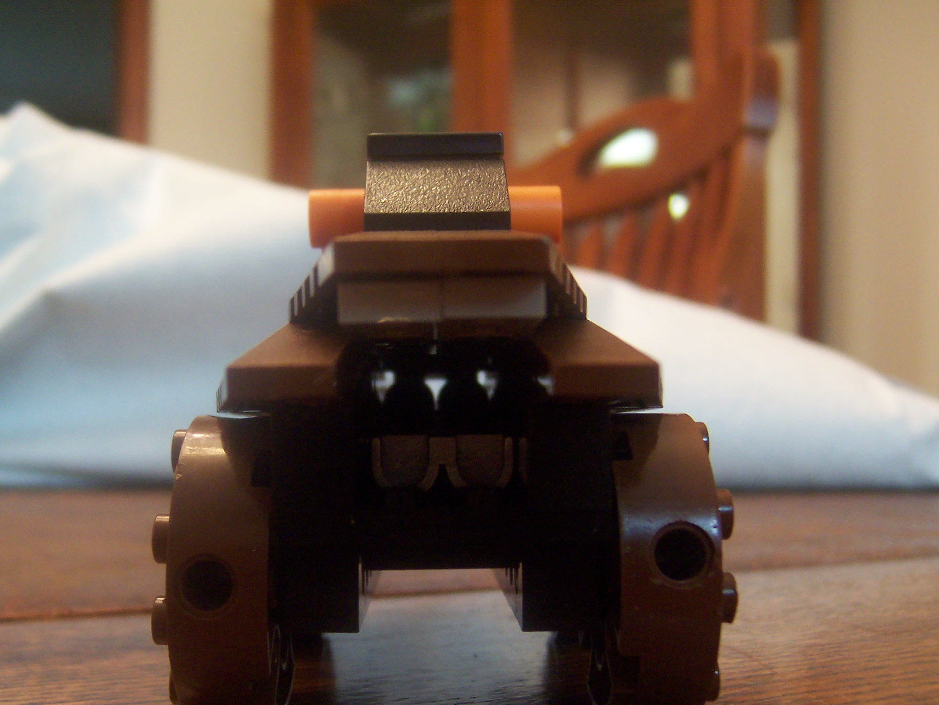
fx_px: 1139
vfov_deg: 34.2
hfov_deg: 44.6
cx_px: 388
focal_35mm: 42
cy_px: 436
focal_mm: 5.5
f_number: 2.8
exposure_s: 1/8
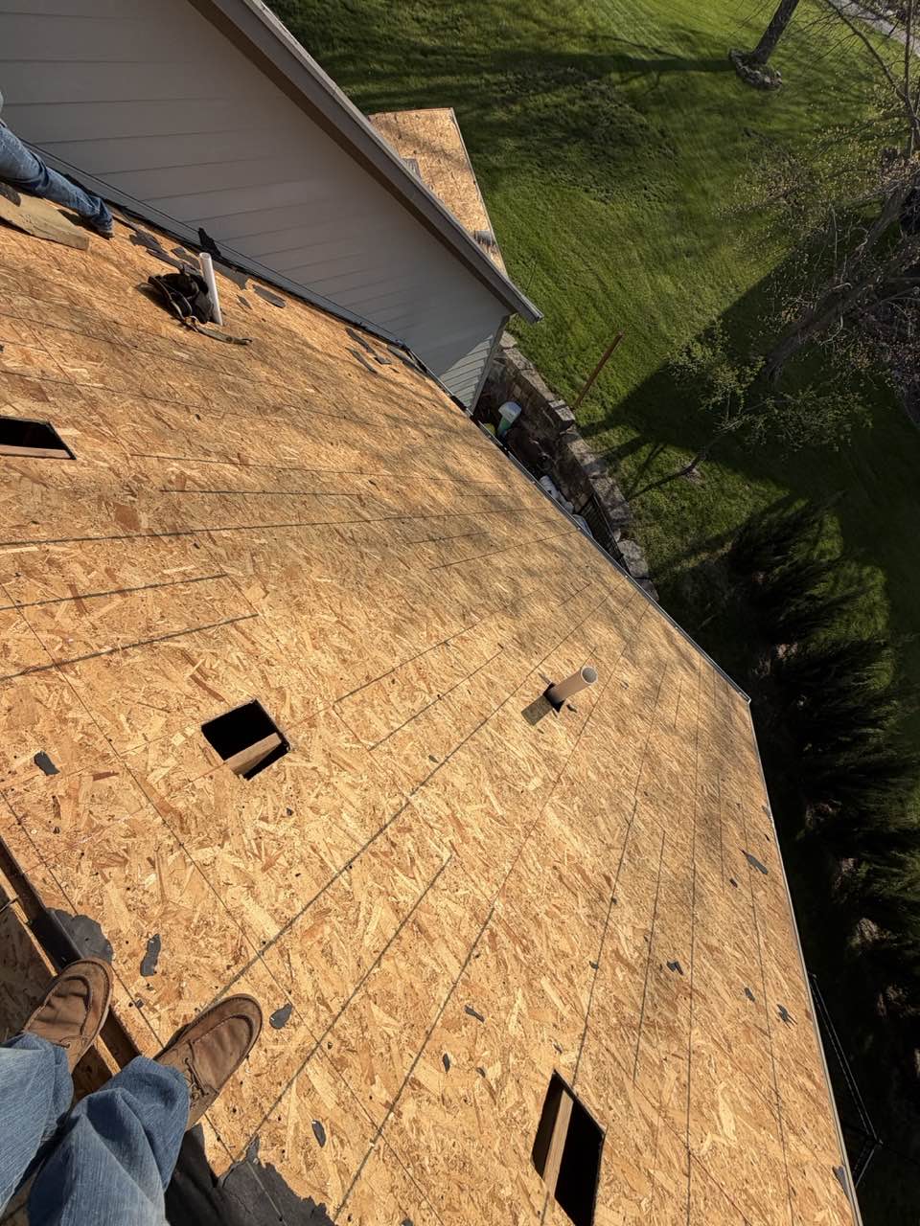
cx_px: 460
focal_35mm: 14
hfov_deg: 85.7
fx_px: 496
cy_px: 613
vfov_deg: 102.1
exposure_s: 1/1105
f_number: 2.2
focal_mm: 2.22
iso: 20
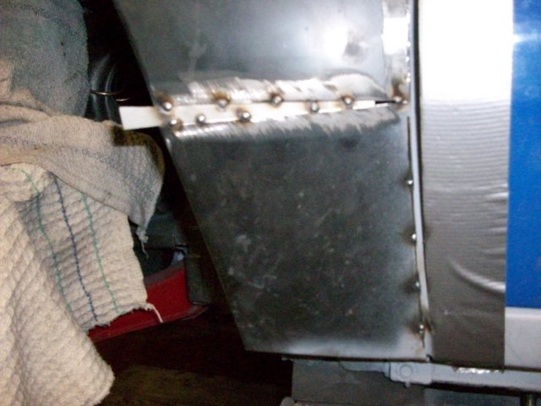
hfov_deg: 54.0
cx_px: 270
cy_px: 203
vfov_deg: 41.8
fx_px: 531
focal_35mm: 34
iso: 800
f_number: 2.8
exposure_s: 1/128
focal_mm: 5.7
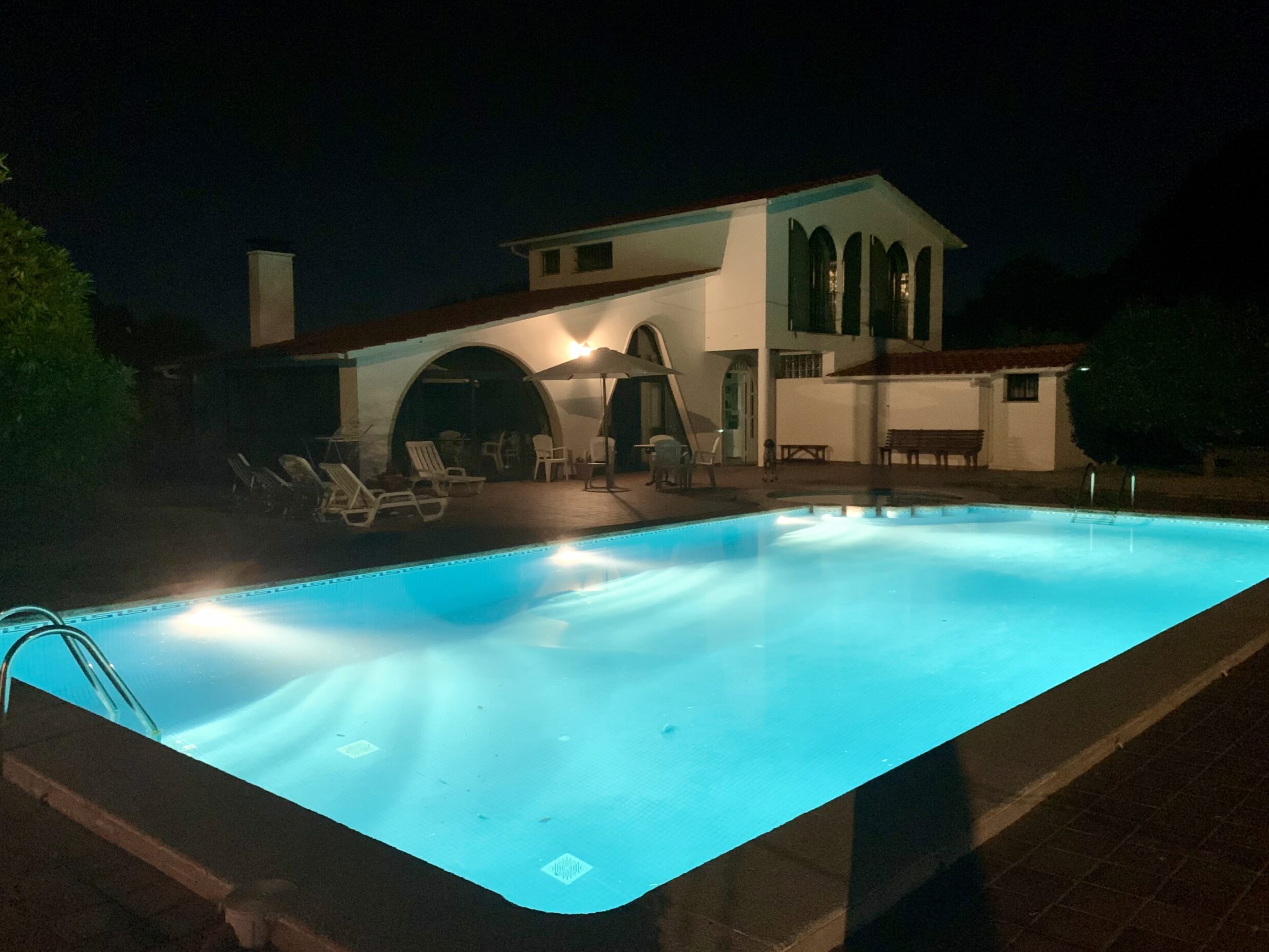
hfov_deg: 65.3
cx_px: 641
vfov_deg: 51.4
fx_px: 990
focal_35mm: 27
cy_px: 469
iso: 1600
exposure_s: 1/15
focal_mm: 4.25
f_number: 1.8
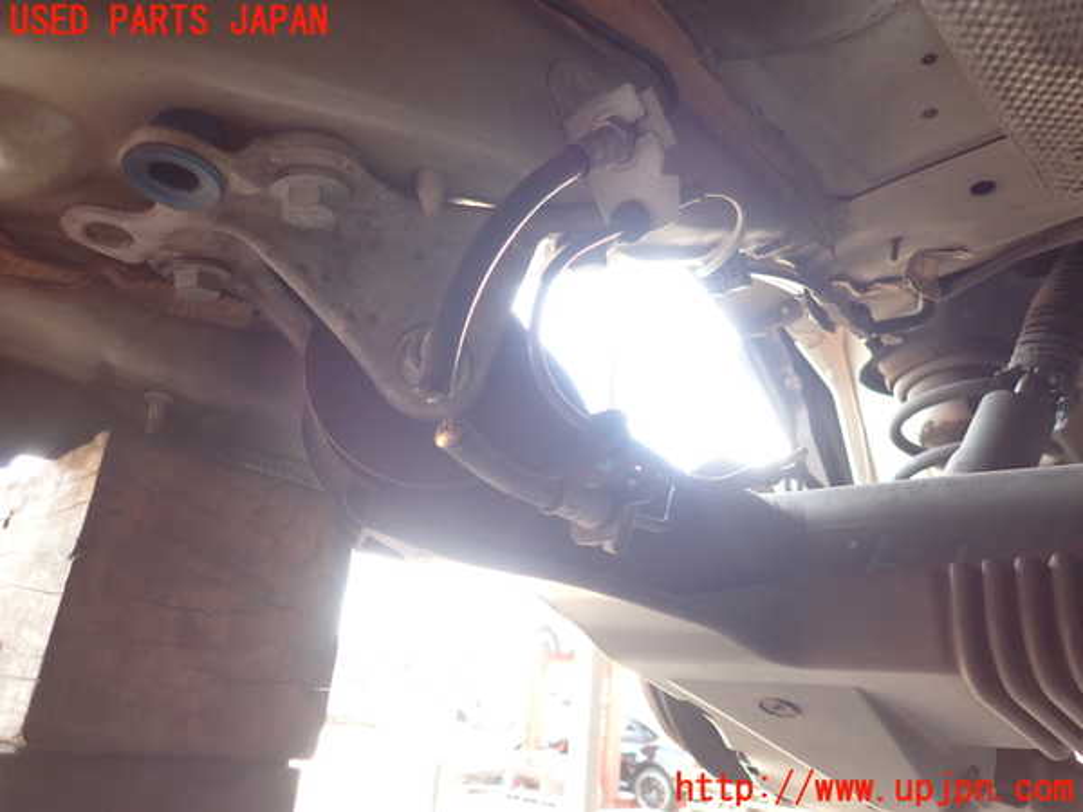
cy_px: 406
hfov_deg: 69.4
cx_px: 542
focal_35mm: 25
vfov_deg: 54.9
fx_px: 782
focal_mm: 4.5
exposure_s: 1/50
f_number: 2
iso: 200
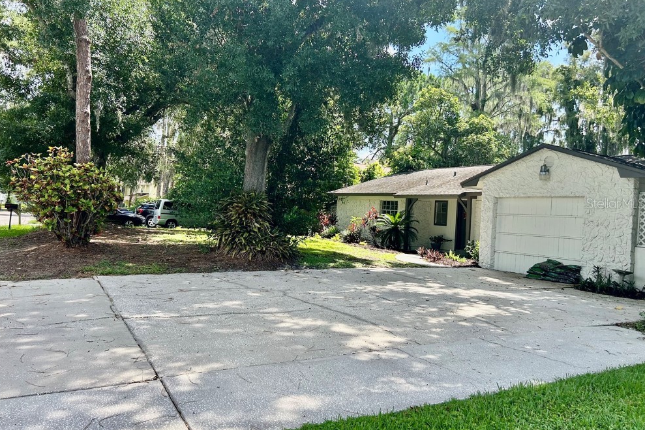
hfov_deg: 65.5
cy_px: 203
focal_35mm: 28
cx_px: 314
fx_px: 502
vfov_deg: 46.4
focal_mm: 5.7
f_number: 1.5
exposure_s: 1/1196
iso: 50
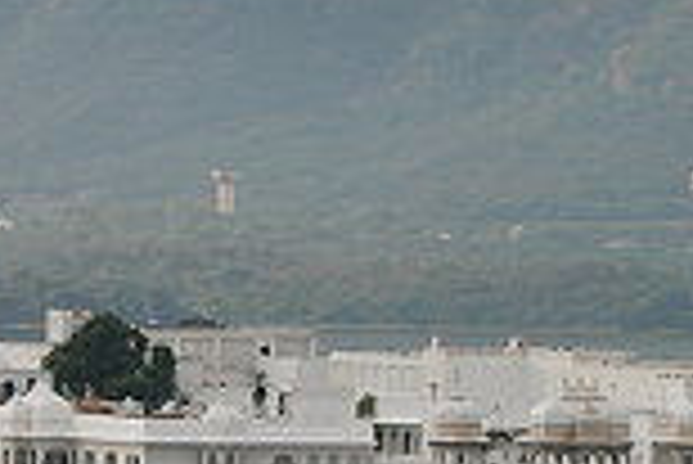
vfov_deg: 3.4
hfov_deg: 5.1
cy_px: 230
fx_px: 7761
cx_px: 752
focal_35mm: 403
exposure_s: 1/500
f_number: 5.6
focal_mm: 75
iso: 125
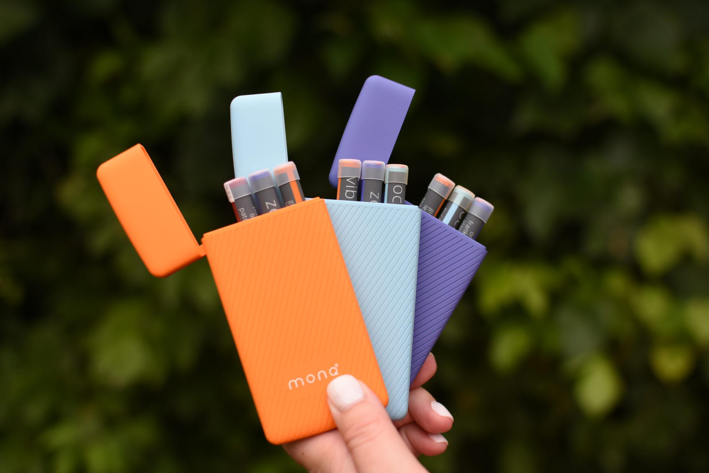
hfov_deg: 37.8
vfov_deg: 25.8
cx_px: 354
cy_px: 236
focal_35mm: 52
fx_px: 1034
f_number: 3.2
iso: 320
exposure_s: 1/1600
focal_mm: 35
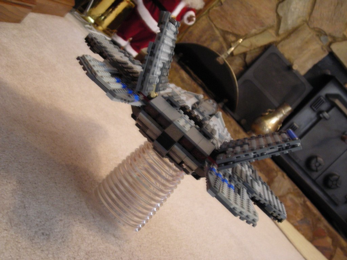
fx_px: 471
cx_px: 174
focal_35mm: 47
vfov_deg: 30.9
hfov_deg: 40.4
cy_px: 130
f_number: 3.4
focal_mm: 7.8
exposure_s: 1/5
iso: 200
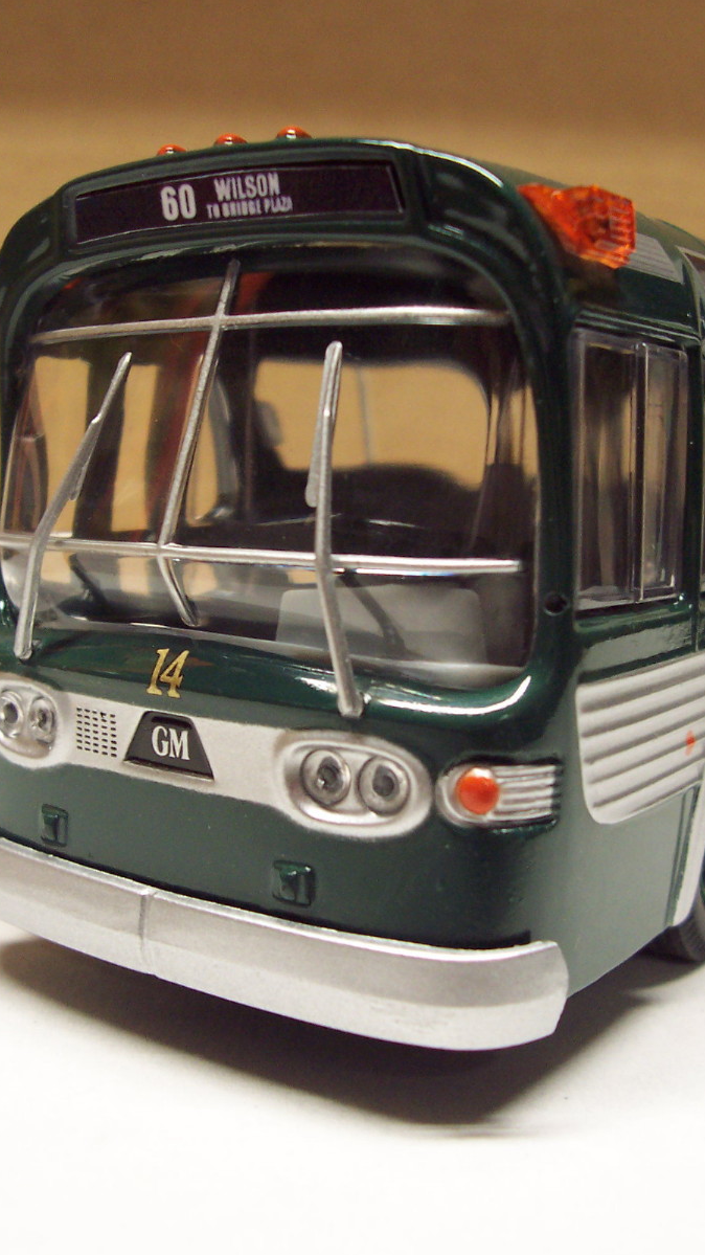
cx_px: 345
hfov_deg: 29.0
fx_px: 1363
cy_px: 620
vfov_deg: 49.4
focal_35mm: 41
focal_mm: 5.6
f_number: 2.8
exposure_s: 1/30
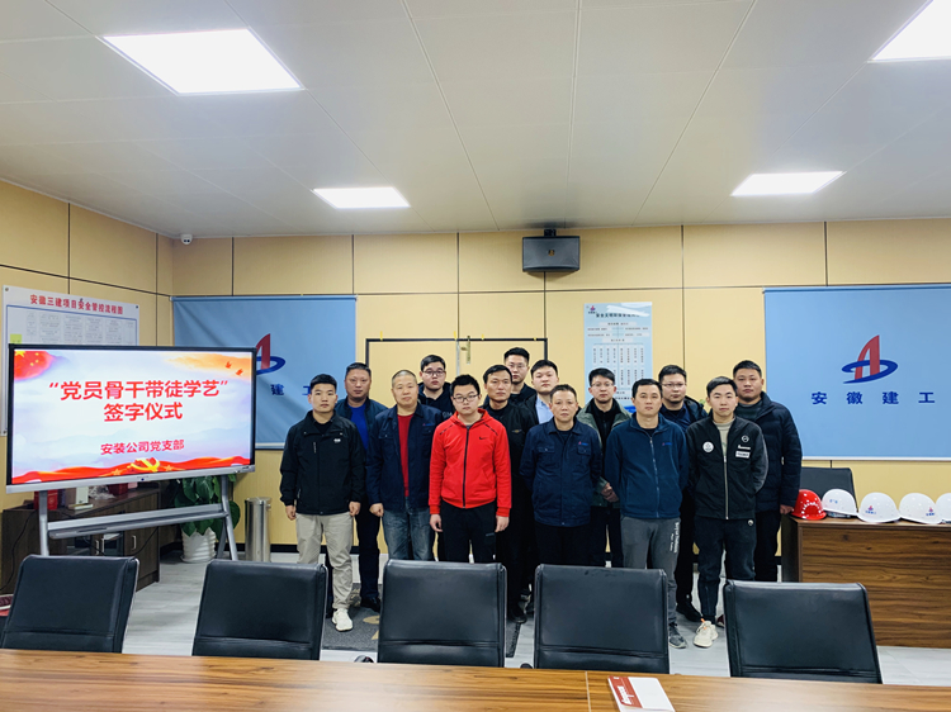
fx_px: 714
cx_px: 476
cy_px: 356
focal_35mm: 26
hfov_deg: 67.3
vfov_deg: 53.0
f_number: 1.8
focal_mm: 4.25
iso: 200
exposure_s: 1/60
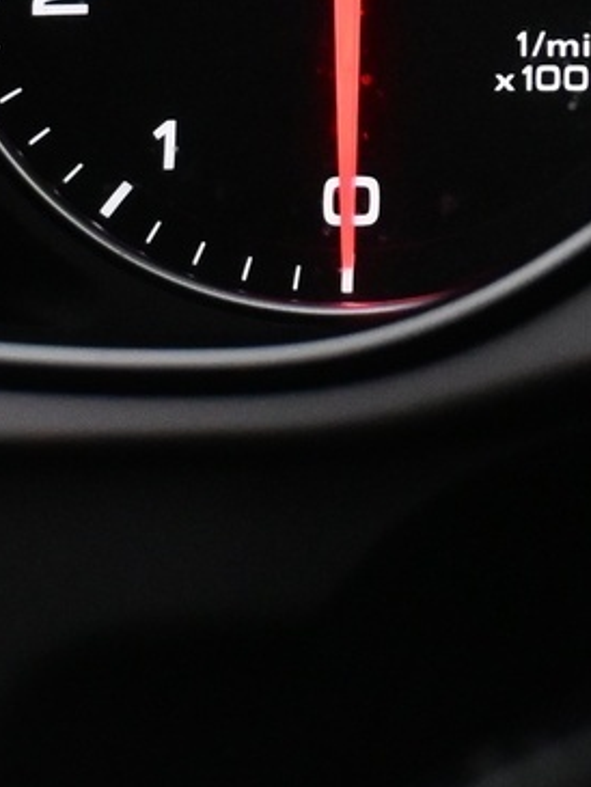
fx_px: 4072
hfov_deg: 8.0
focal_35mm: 179
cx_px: 1132
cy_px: -339
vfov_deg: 10.7
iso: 3200
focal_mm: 28
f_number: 4.5
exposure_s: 1/100
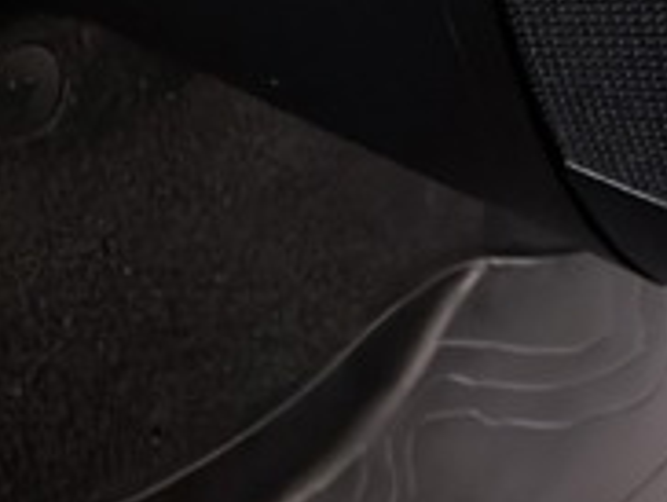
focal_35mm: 79
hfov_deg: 24.1
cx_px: 88
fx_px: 1524
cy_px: -275
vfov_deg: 16.8
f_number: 1.78
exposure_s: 1/17
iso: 2500
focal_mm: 6.76
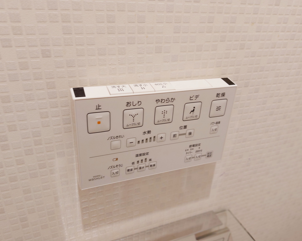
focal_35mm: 26
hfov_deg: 66.0
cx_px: 150
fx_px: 232
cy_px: 118
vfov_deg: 54.9
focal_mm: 5.23
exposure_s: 1/24
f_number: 1.8
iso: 100
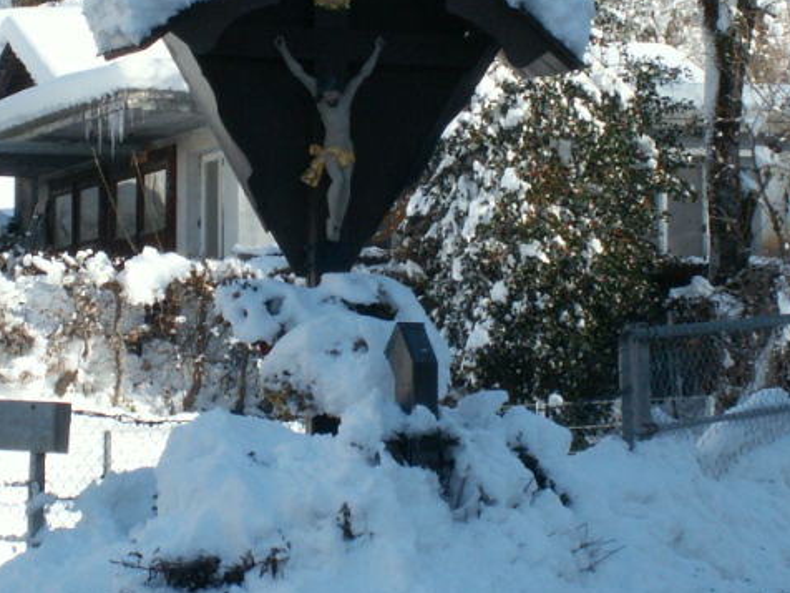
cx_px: 330
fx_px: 3286
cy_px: 136
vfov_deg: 10.3
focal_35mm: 144
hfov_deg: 13.7
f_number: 8
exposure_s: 1/80
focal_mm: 11.12
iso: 50
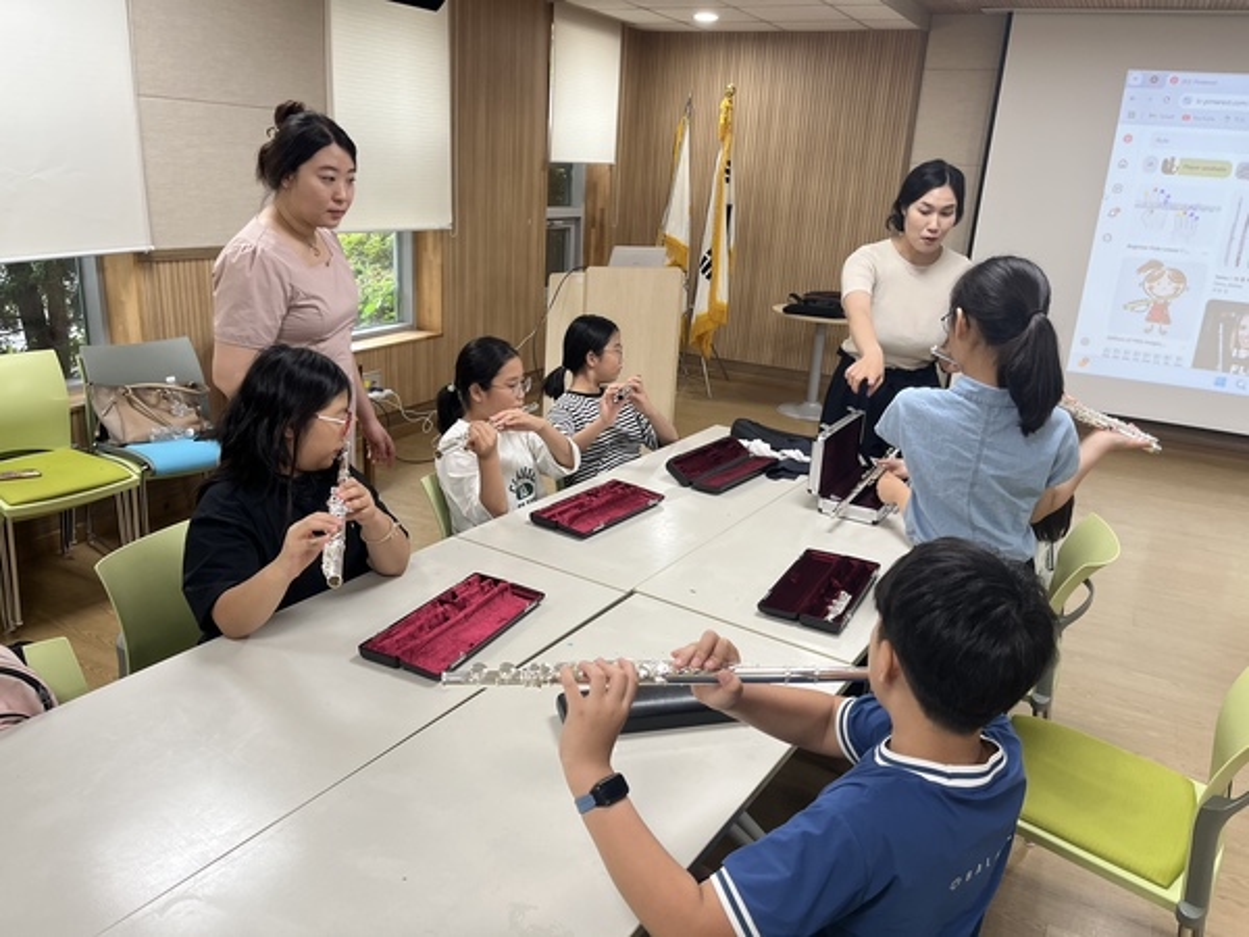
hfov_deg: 67.3
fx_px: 938
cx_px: 624
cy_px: 468
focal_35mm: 26
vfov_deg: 53.1
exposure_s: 1/120
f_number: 1.6
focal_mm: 5.1
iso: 125
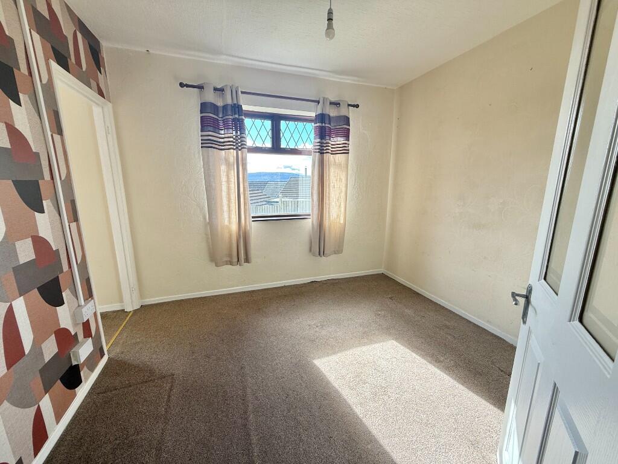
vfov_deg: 85.7
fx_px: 250
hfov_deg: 102.1
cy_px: 232
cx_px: 309
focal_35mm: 14
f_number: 2.2
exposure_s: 1/162
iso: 64
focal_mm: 2.22
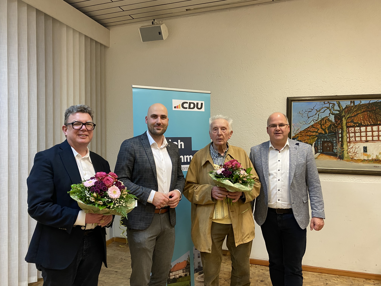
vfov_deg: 53.1
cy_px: 143
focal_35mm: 26
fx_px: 286
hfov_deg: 67.3
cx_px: 190
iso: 250
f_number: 1.8
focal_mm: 4.25
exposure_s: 1/50
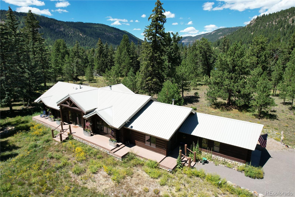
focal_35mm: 22
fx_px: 180
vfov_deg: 57.2
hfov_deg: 78.6
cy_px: 98
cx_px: 148
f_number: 2.8
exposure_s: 1/1500
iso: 100
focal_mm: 8.38
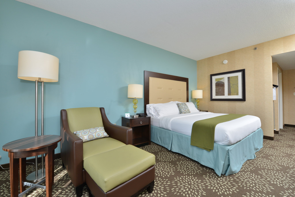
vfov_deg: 77.4
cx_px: 148
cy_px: 98
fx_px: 123
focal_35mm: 15
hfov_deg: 100.4
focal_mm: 15
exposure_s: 1/100
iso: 500
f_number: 10
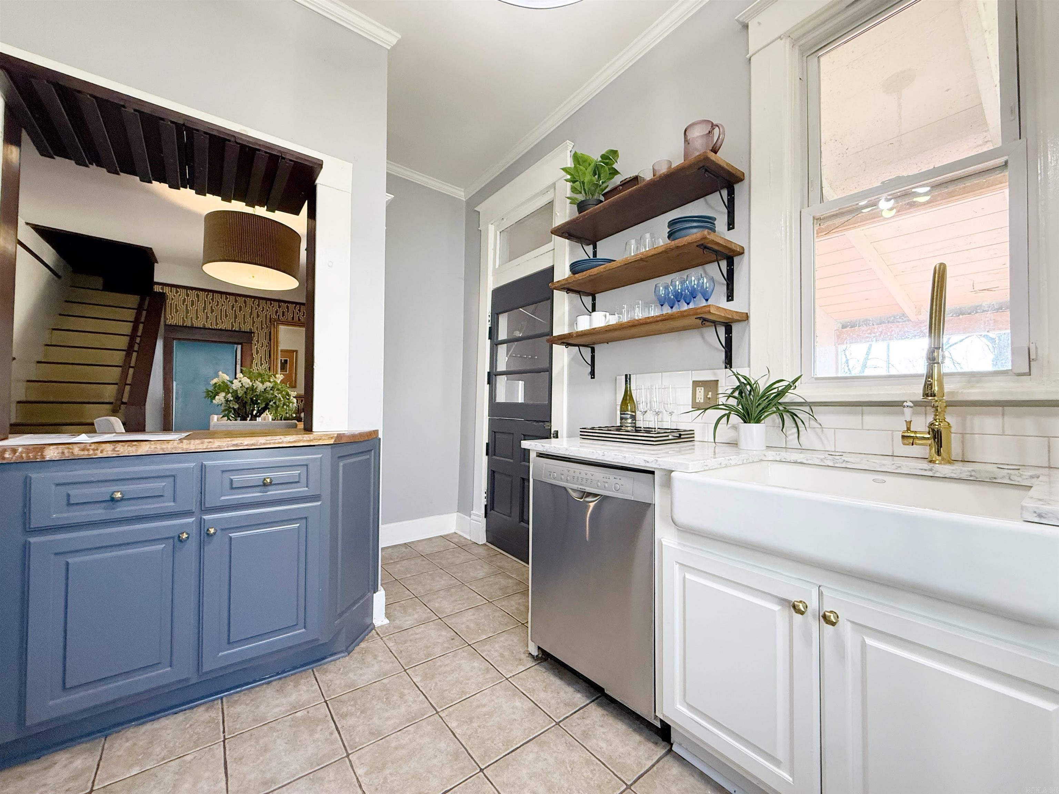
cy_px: 397
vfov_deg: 85.7
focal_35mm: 14
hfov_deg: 102.1
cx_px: 530
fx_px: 428
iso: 250
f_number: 2.2
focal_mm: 2.22
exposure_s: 1/60
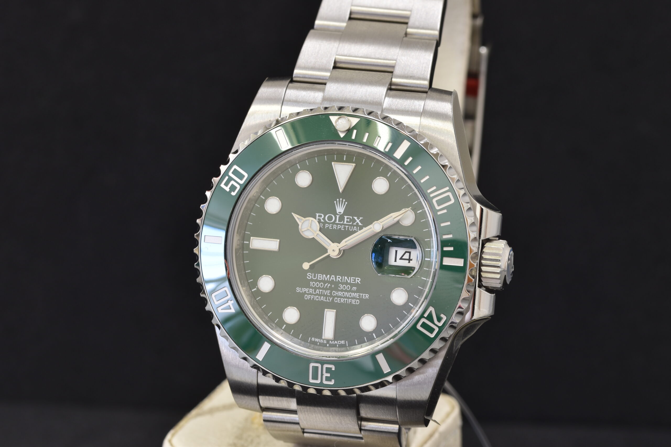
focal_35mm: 135
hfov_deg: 15.2
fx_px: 2516
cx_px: 336
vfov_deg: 10.2
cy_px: 224
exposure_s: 1/3
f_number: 11
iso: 100
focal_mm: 90
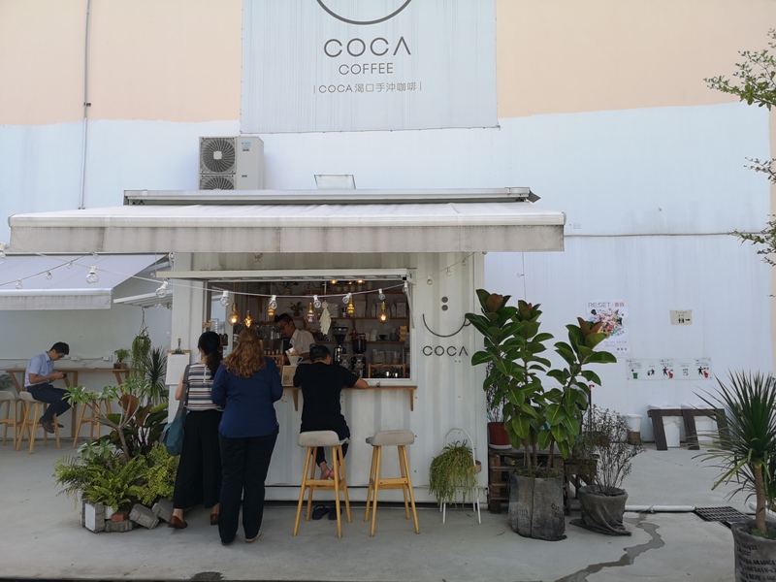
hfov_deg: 65.3
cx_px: 388
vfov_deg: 51.4
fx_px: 605
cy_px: 291
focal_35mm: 27
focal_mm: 3.95
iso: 50
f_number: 1.8
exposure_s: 1/1006
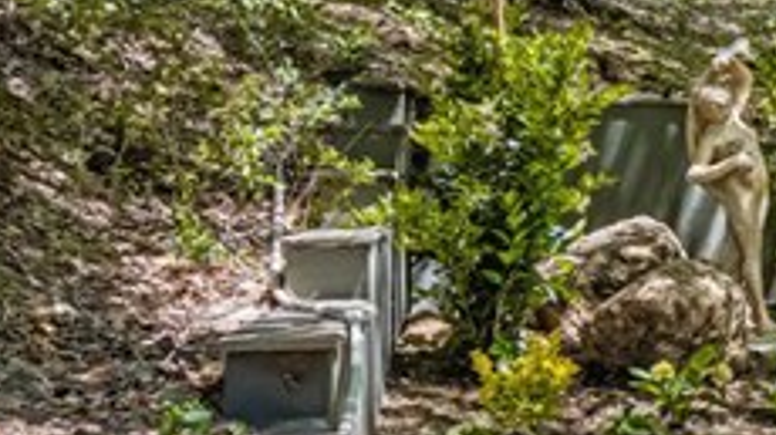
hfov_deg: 19.1
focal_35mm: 72
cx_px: 1518
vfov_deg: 16.6
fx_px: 1487
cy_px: 199
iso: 100
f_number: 5.6
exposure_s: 1/200
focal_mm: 15.5
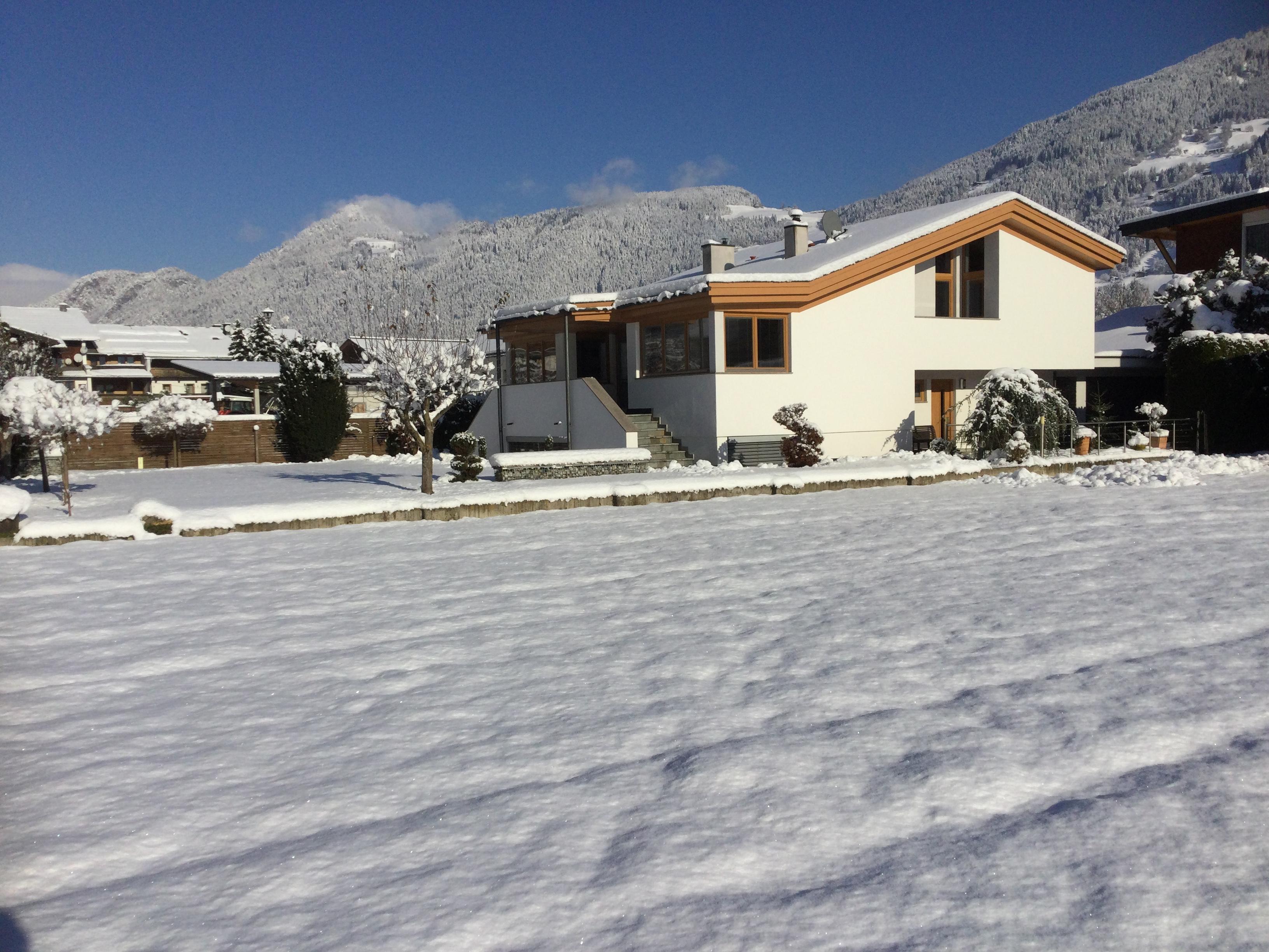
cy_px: 476
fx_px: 1136
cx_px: 634
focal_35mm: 31
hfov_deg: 58.4
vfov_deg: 45.4
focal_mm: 3.3
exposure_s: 1/4808
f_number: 2.4
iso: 25
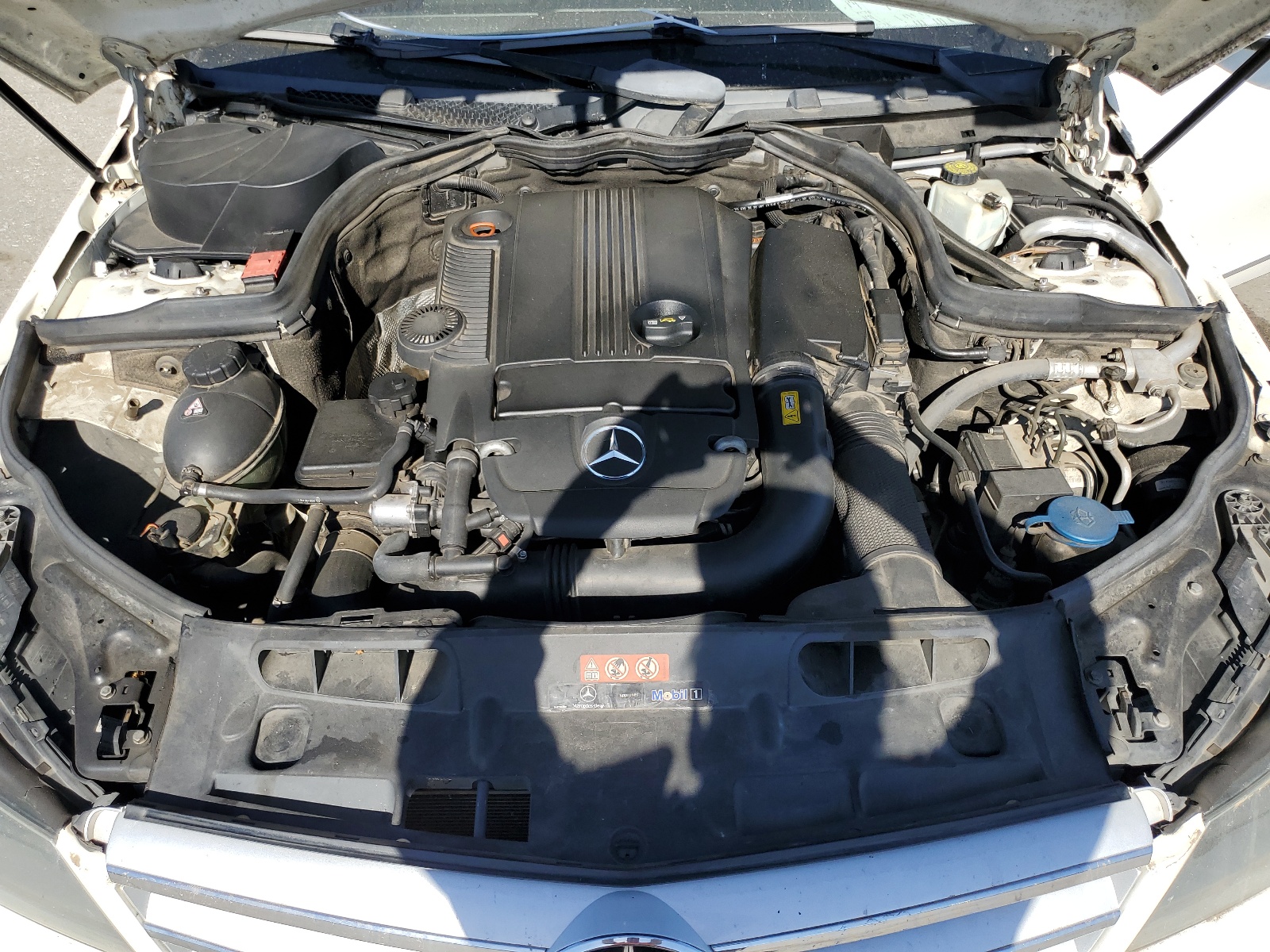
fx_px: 954
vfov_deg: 53.1
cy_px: 476
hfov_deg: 67.3
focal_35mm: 26
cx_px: 635
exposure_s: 1/2000
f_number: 1.5
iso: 50
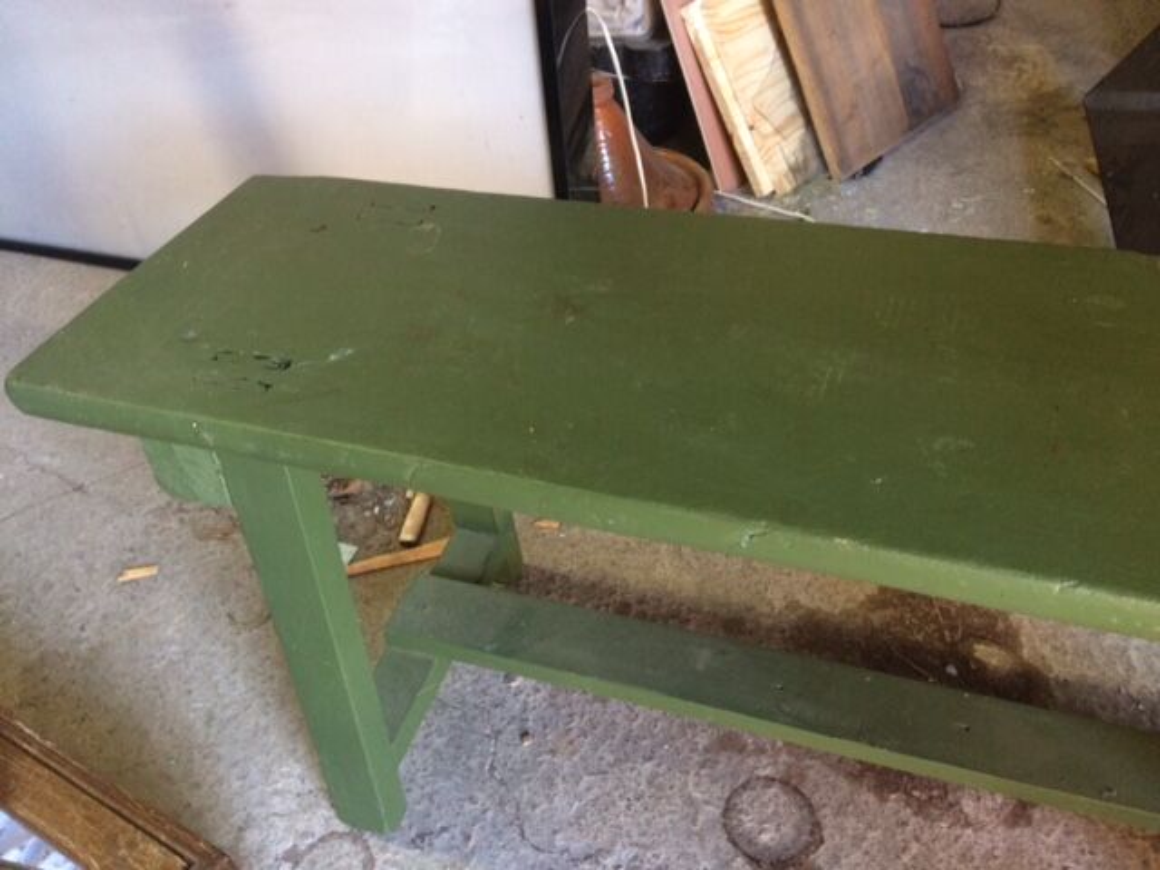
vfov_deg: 48.2
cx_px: 580
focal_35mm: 29
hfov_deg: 61.7
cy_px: 435
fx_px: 972
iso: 160
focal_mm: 4.15
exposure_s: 1/33
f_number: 2.2
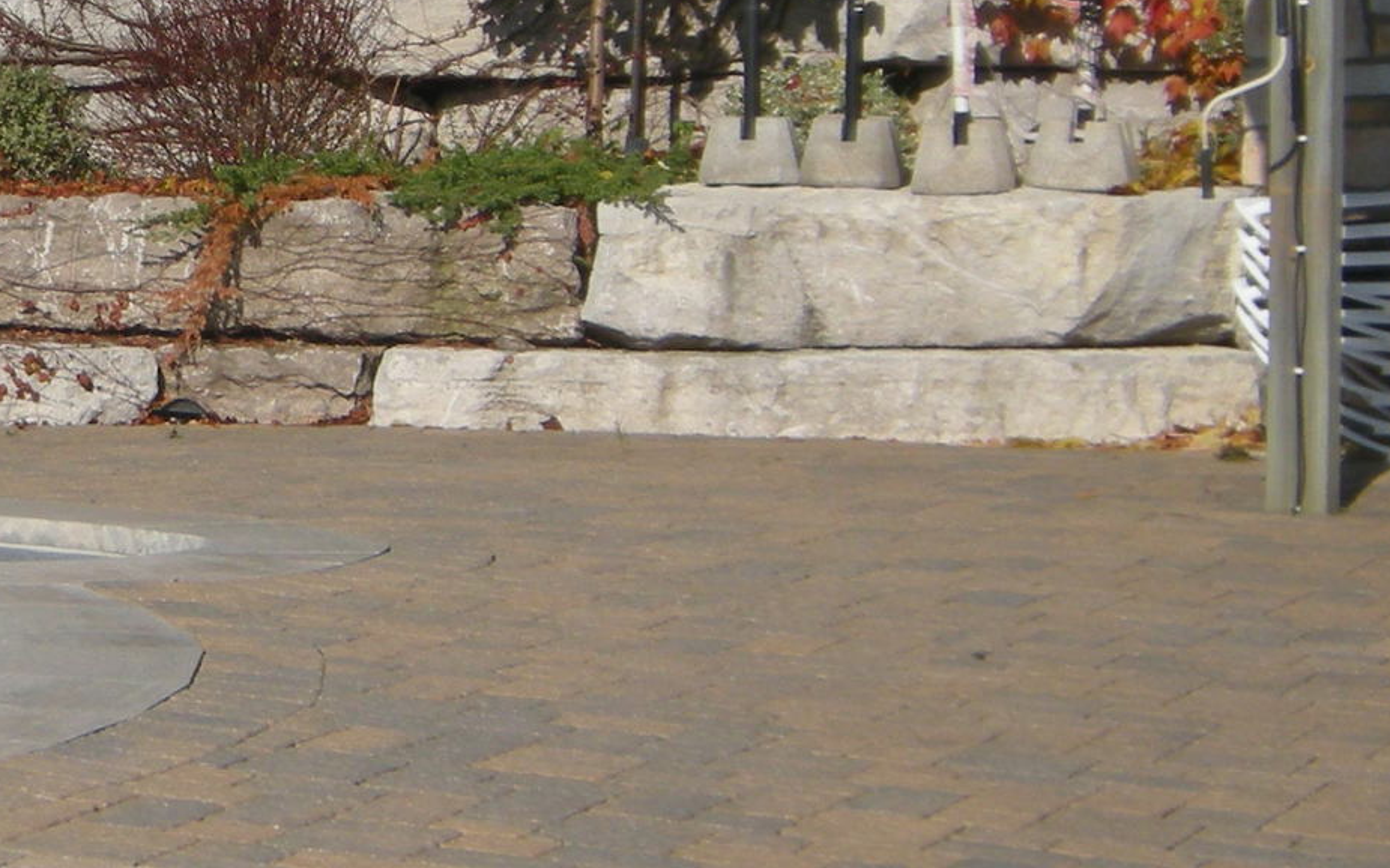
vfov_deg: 8.8
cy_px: 173
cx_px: -204
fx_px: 5644
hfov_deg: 13.7
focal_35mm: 149
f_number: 7.6
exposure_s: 1/362
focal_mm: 8.8
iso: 64
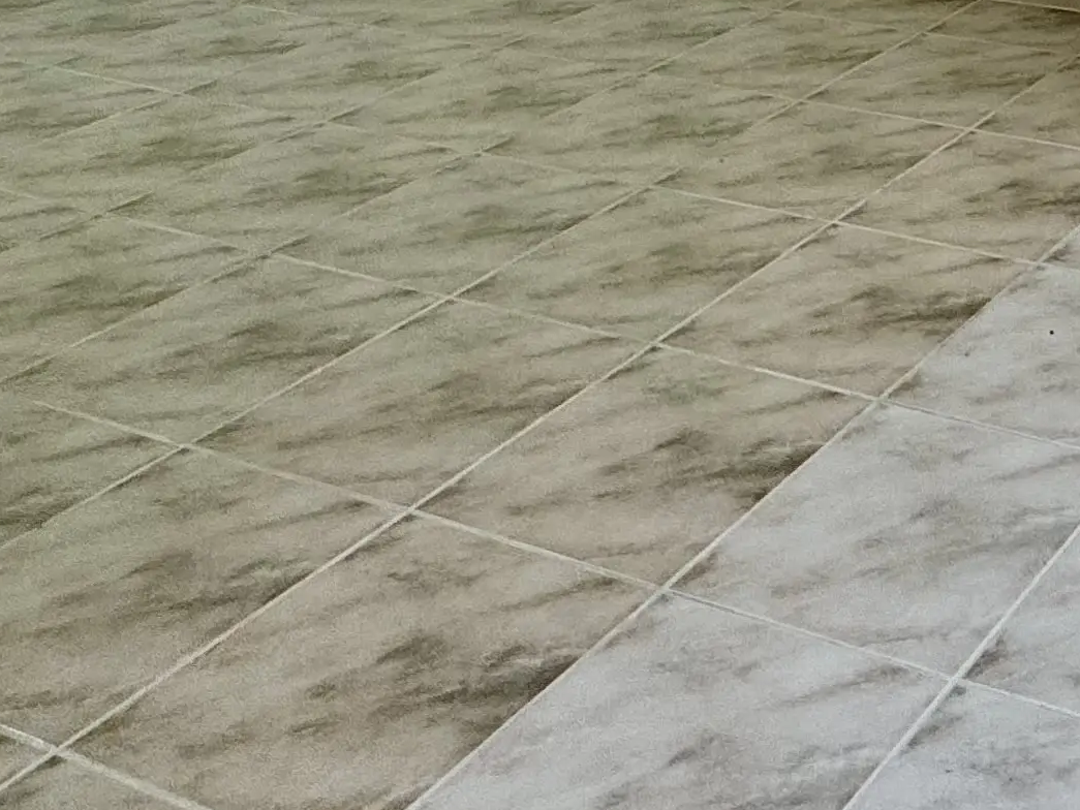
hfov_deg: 28.8
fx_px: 1685
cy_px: -530
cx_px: 1413
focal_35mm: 54
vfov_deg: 21.0
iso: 50
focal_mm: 2.22
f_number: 2.2
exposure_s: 1/120
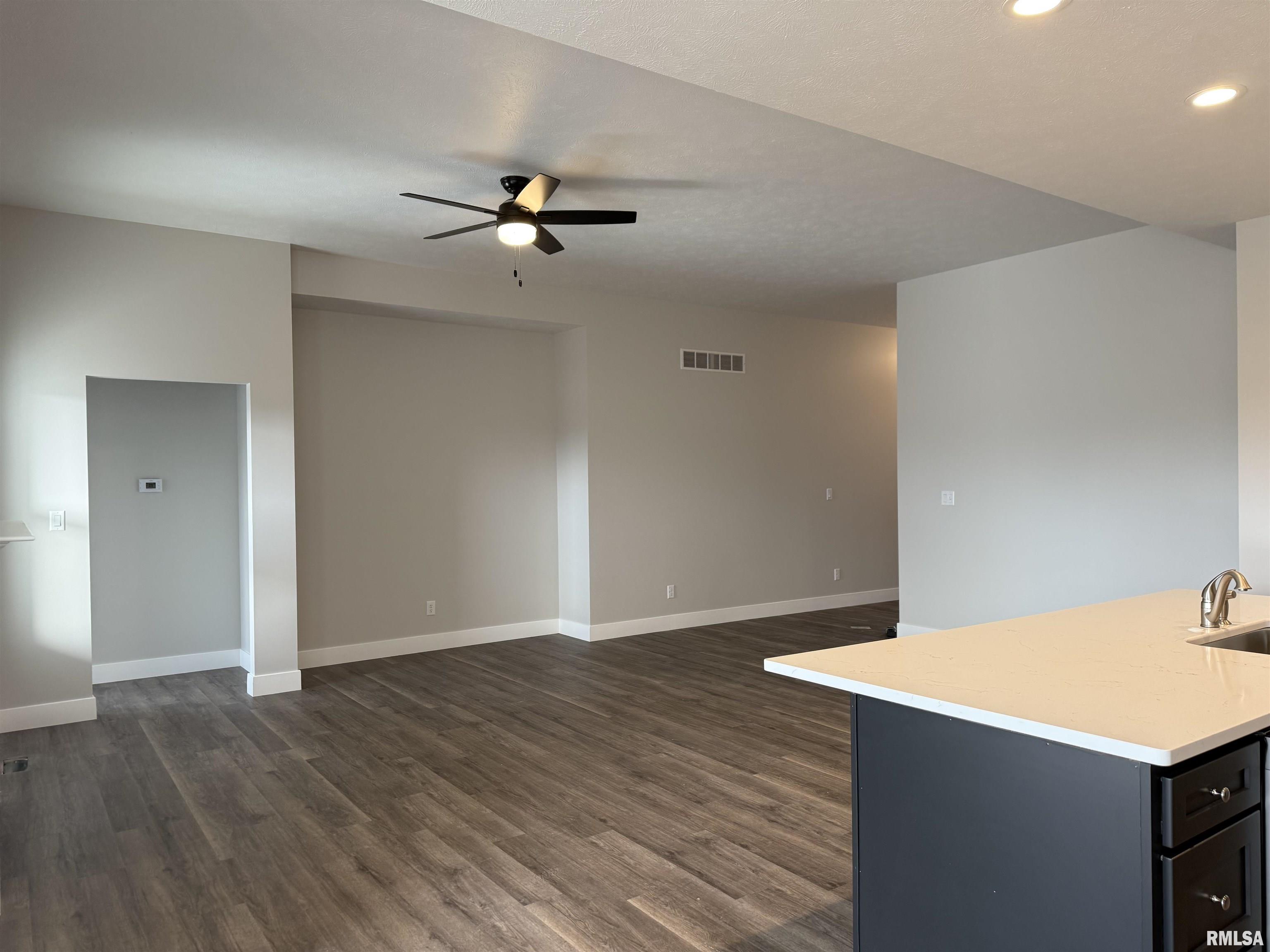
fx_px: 881
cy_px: 476
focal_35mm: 24
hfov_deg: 71.6
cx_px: 635
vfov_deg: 56.8
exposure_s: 1/120
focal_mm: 6.76
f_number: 1.78
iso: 160
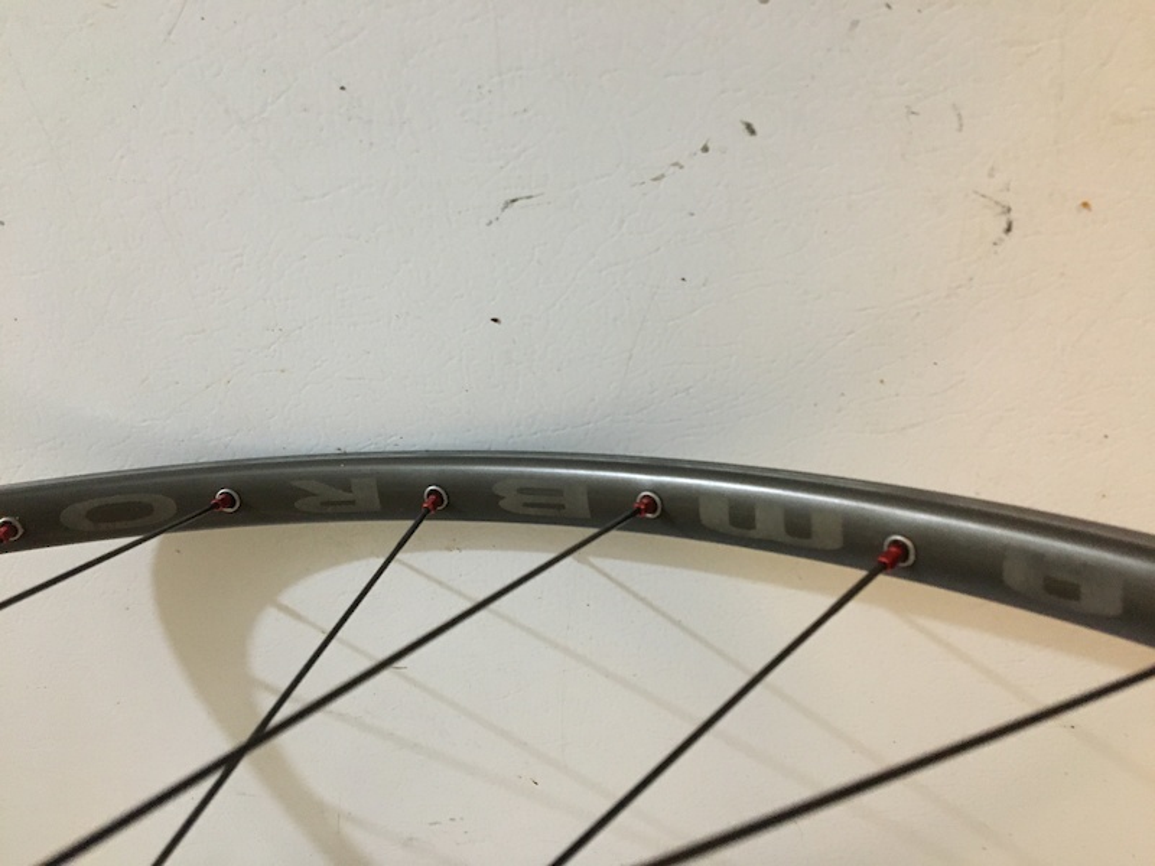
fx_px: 968
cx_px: 578
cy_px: 433
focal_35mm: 29
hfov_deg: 61.7
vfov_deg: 48.2
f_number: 2.2
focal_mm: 4.15
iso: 200
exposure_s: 1/17
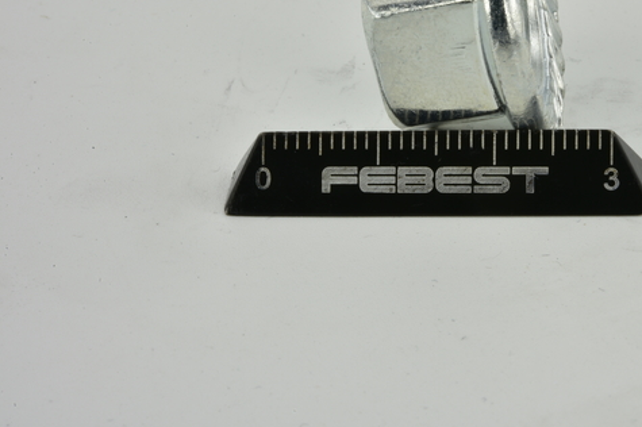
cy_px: 122
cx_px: 470
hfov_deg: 22.2
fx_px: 1622
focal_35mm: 91
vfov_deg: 15.0
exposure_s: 1/2.5
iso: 64
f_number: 36
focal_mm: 60
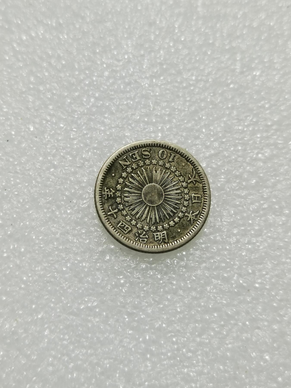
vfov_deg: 32.7
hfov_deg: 24.8
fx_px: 661
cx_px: 146
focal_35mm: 59
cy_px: 194
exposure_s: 1/100
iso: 64
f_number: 1.9
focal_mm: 6.67
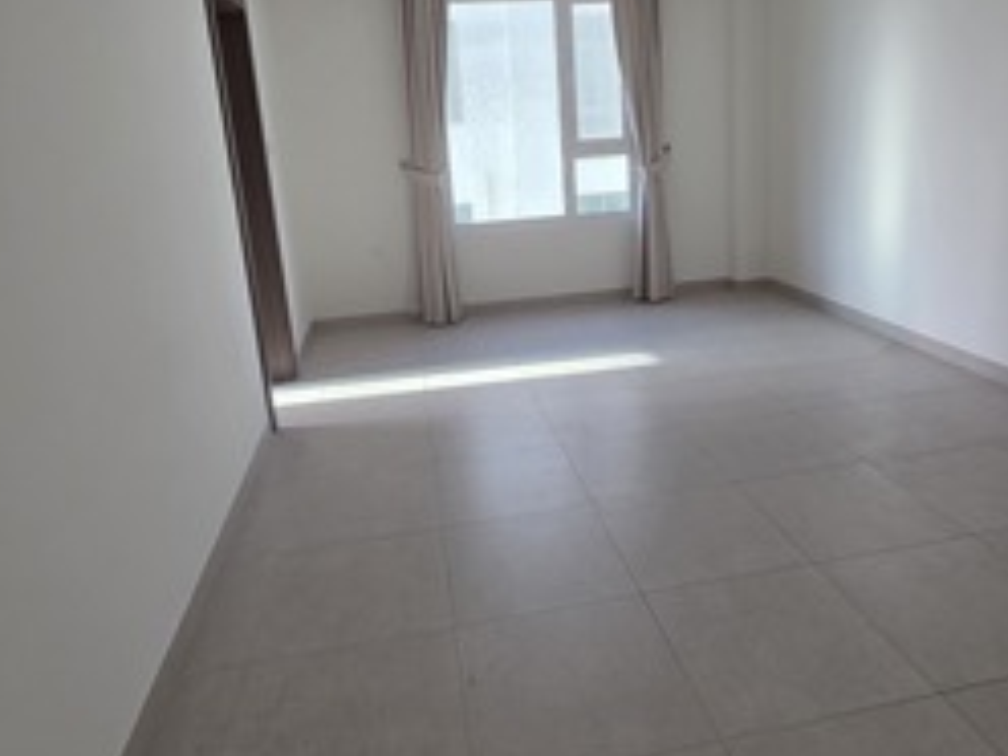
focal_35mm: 24
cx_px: 539
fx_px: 699
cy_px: 299
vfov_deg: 56.3
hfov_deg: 71.5
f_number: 1.9
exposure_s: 1/100
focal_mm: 2.2
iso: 100
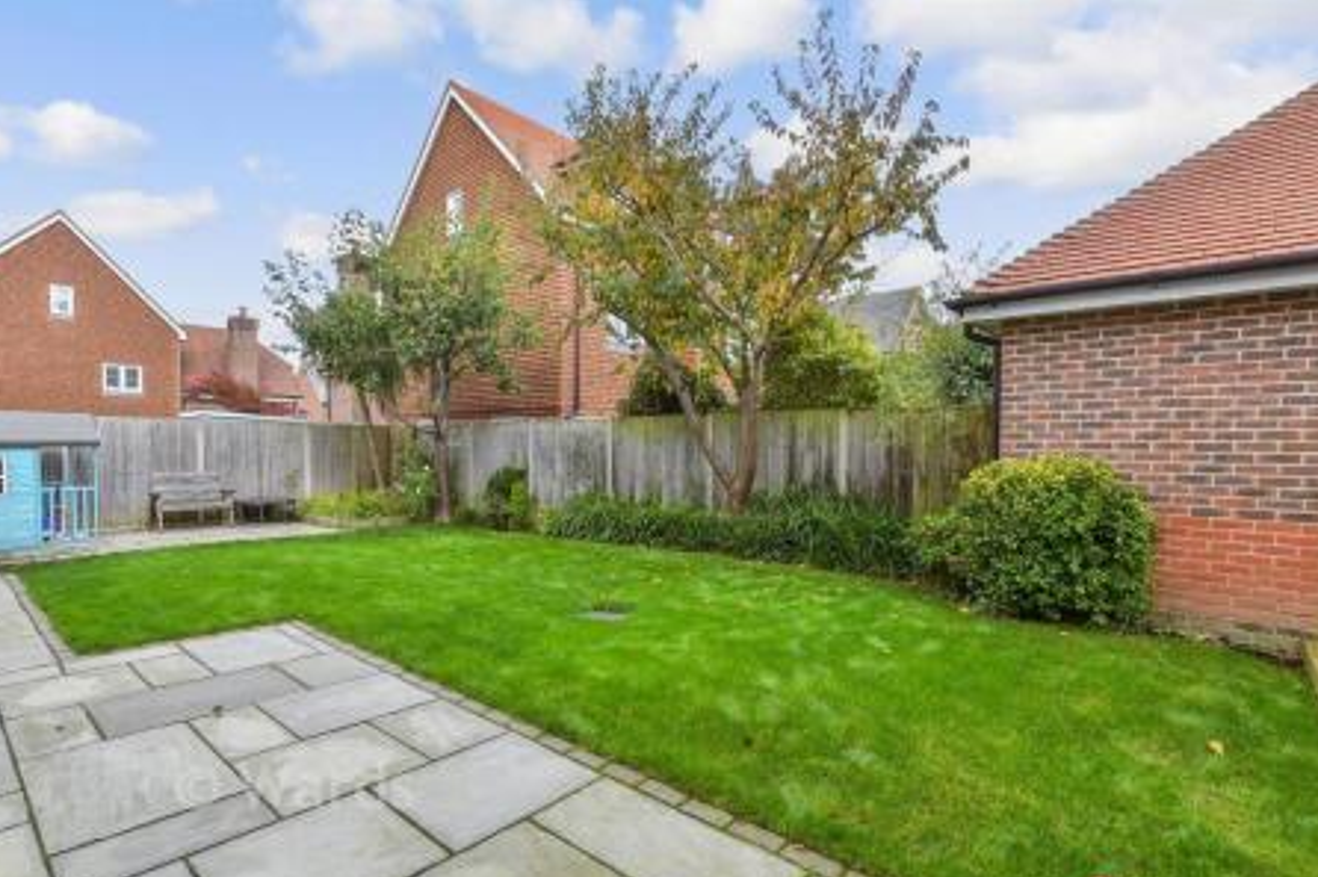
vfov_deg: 73.6
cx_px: 632
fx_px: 586
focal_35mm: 16
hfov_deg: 96.7
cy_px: 465
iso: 320
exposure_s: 1/125
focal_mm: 10
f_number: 8
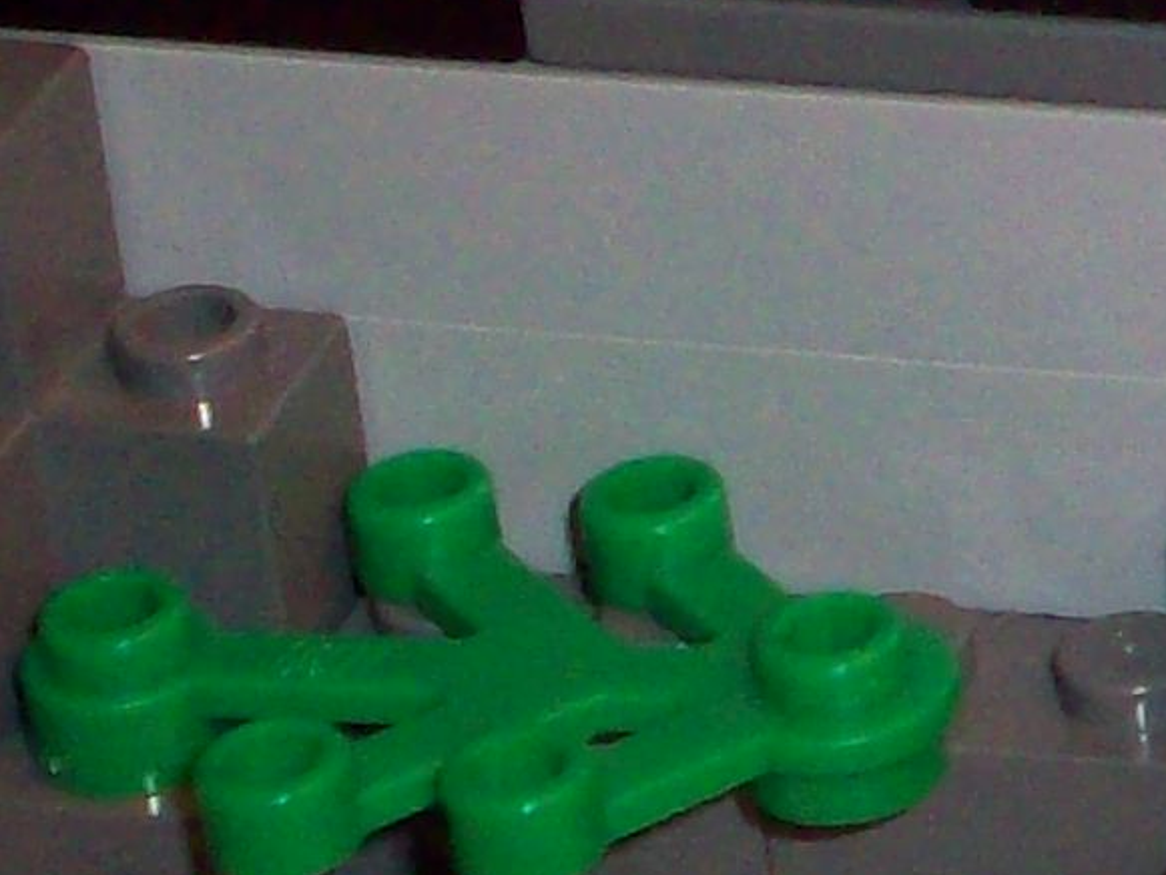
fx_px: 7075
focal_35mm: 210
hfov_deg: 9.1
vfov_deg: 7.0
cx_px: 1989
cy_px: -277
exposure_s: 1/45.3
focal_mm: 6.2
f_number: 2.8
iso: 160
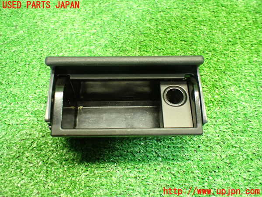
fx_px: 227
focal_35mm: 30
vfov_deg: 46.8
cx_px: 131
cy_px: 98
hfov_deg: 60.0
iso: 800
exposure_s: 1/50
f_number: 2.3
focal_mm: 5.4
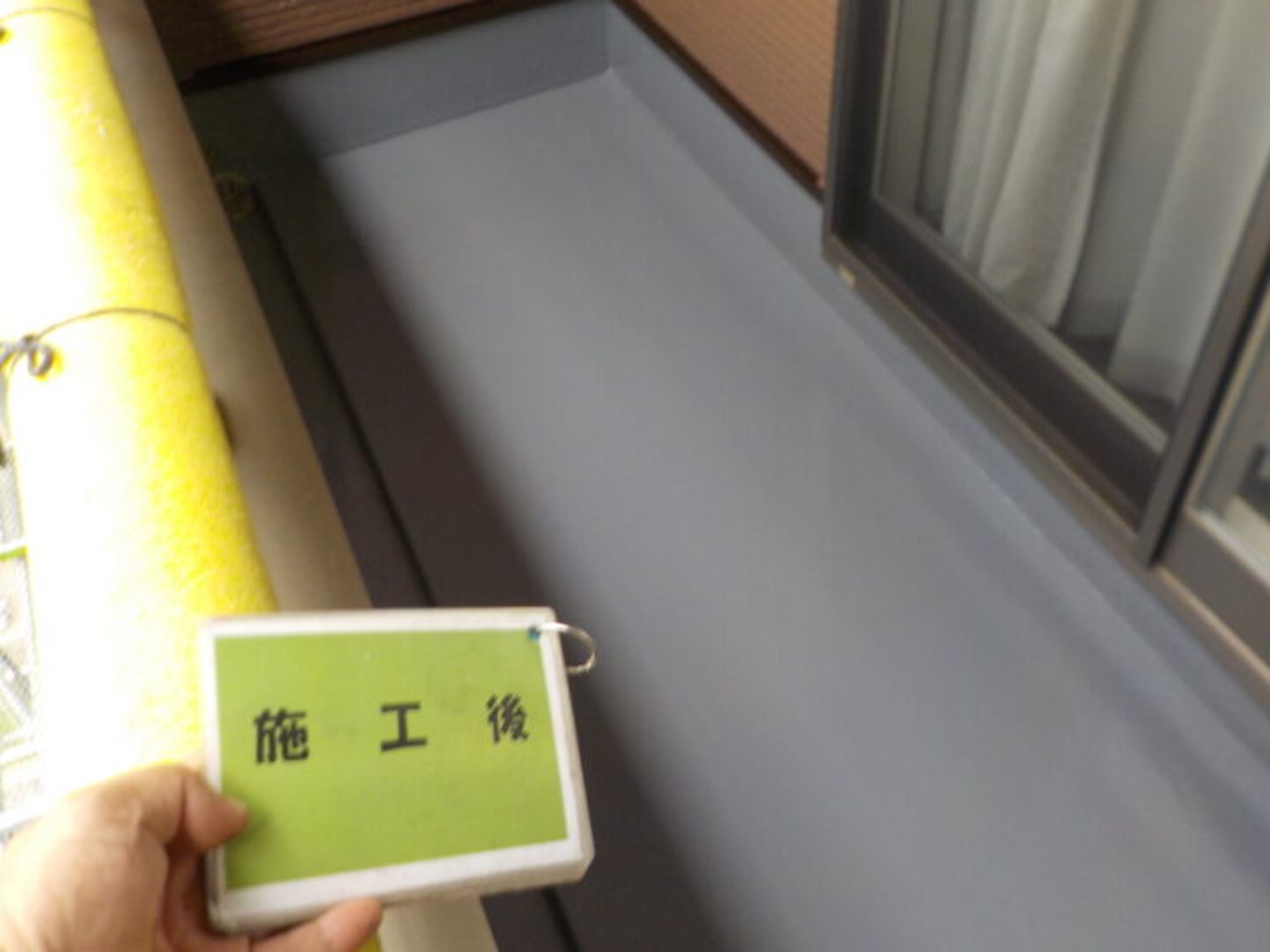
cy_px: 476
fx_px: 1101
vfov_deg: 46.8
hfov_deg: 60.0
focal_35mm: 30
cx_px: 635
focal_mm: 4.1
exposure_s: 1/30
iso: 160
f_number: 3.3
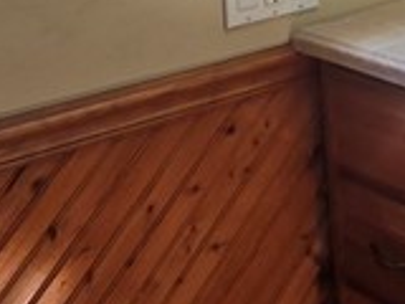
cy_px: -180
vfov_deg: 16.0
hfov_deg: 21.5
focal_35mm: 83
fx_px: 971
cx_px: 511
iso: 50
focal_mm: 2.2
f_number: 2.2
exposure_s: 1/256
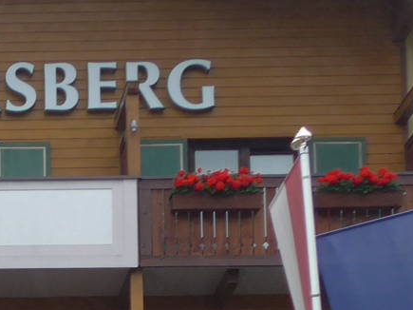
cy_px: 624
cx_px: -307
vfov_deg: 7.8
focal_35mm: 181
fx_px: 2159
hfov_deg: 10.4
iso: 80
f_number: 2.8
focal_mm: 8.4
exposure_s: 1/160
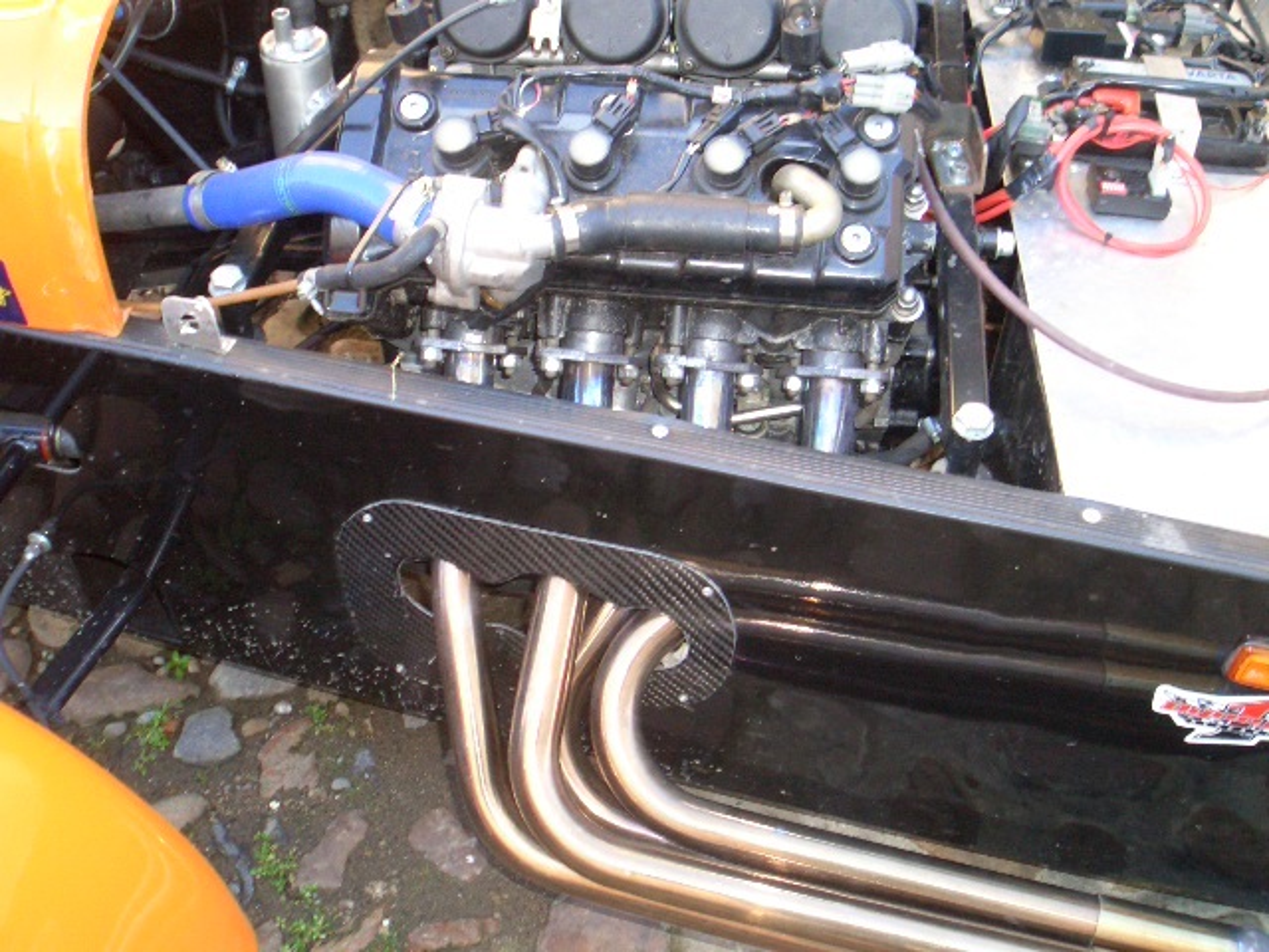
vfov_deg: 39.7
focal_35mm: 36
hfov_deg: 51.4
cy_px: 476
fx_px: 1320
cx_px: 634
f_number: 4
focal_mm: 4.8
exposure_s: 1/40
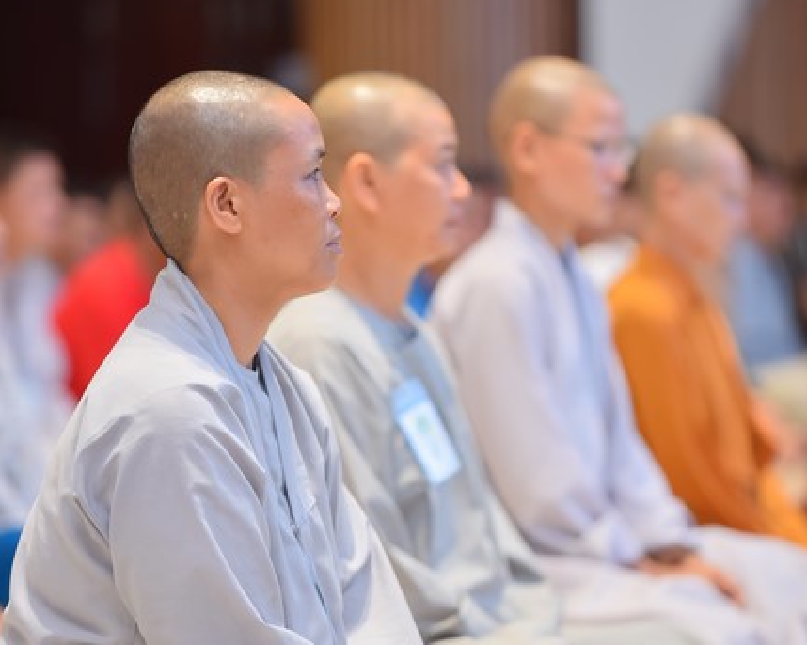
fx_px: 4585
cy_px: 354
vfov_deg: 8.0
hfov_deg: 10.1
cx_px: 405
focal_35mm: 192
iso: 640
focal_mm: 135
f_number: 2.8
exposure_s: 1/100
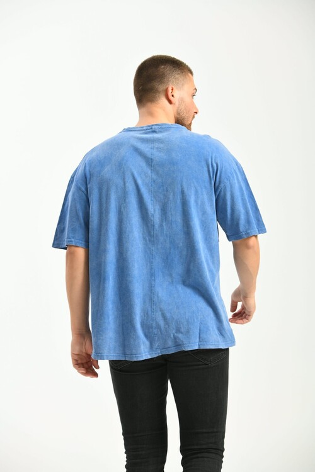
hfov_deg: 11.4
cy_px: 236
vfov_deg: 17.1
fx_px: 1575
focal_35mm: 120
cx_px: 158
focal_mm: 120
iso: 100
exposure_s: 1/160
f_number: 5.6
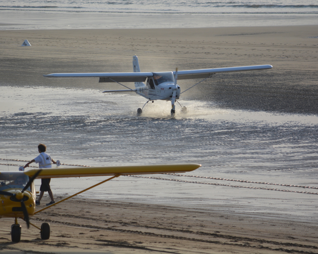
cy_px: 127
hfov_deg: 3.8
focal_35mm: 508
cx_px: 130
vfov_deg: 3.0
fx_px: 4781
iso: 400
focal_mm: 300
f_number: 6.3
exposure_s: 1/1600
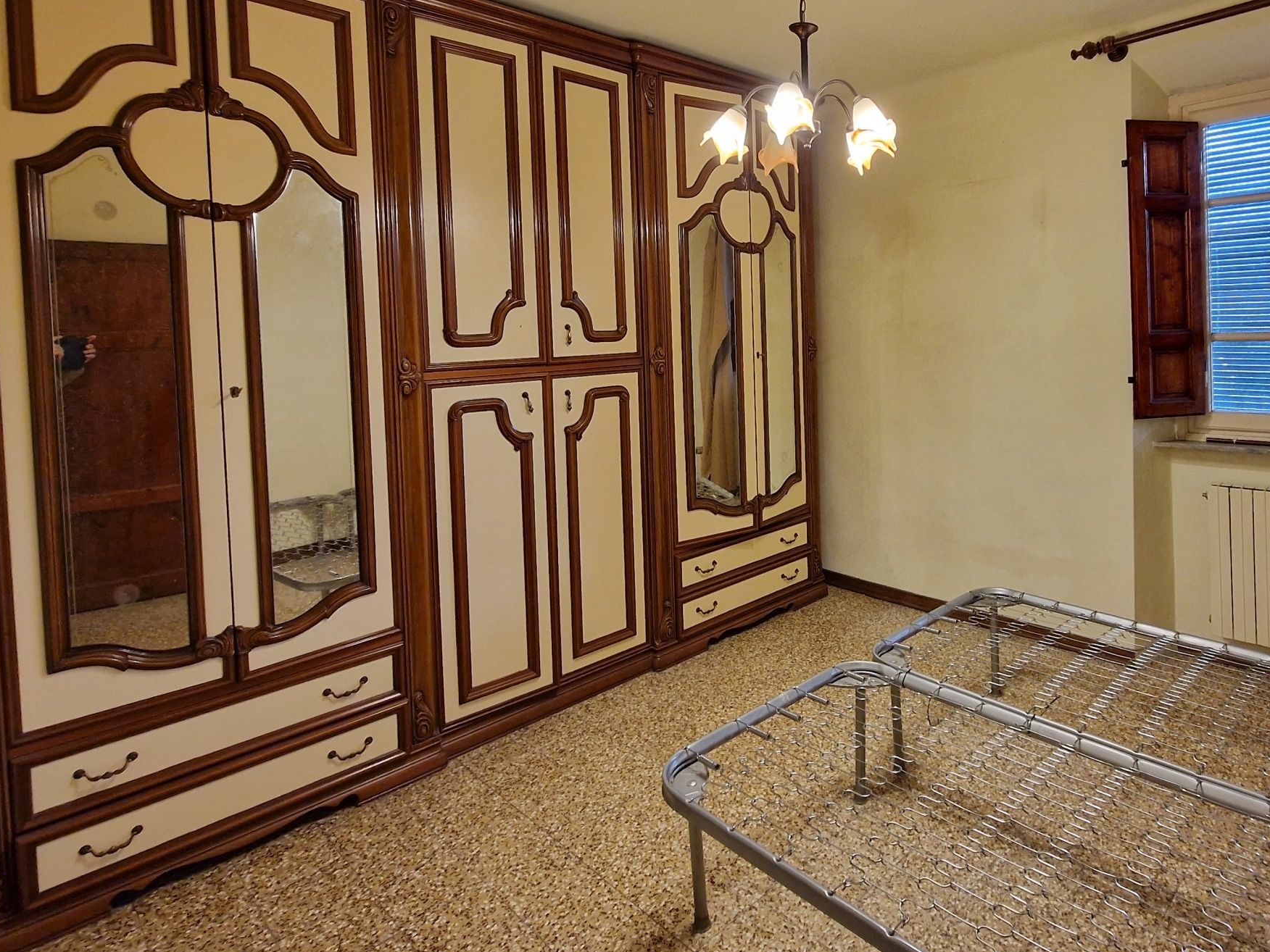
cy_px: 342
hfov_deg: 81.6
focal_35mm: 19
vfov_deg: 67.3
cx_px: 853
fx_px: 697
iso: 320
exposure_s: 1/33
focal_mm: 2.2
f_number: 2.2
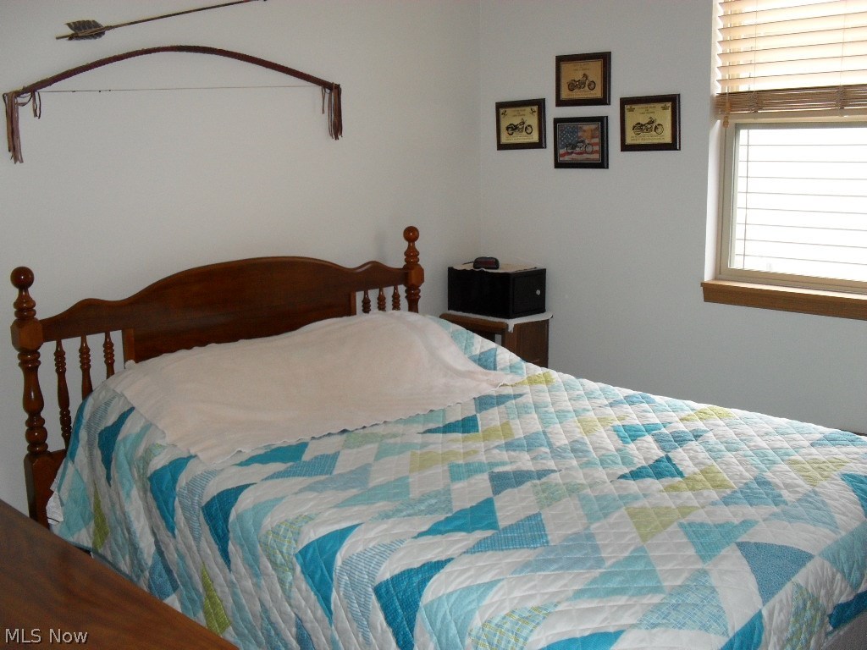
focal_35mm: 35
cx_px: 434
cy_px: 325
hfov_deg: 52.6
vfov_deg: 40.7
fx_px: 877
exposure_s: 1/45
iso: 200
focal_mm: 6.3
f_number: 3.2
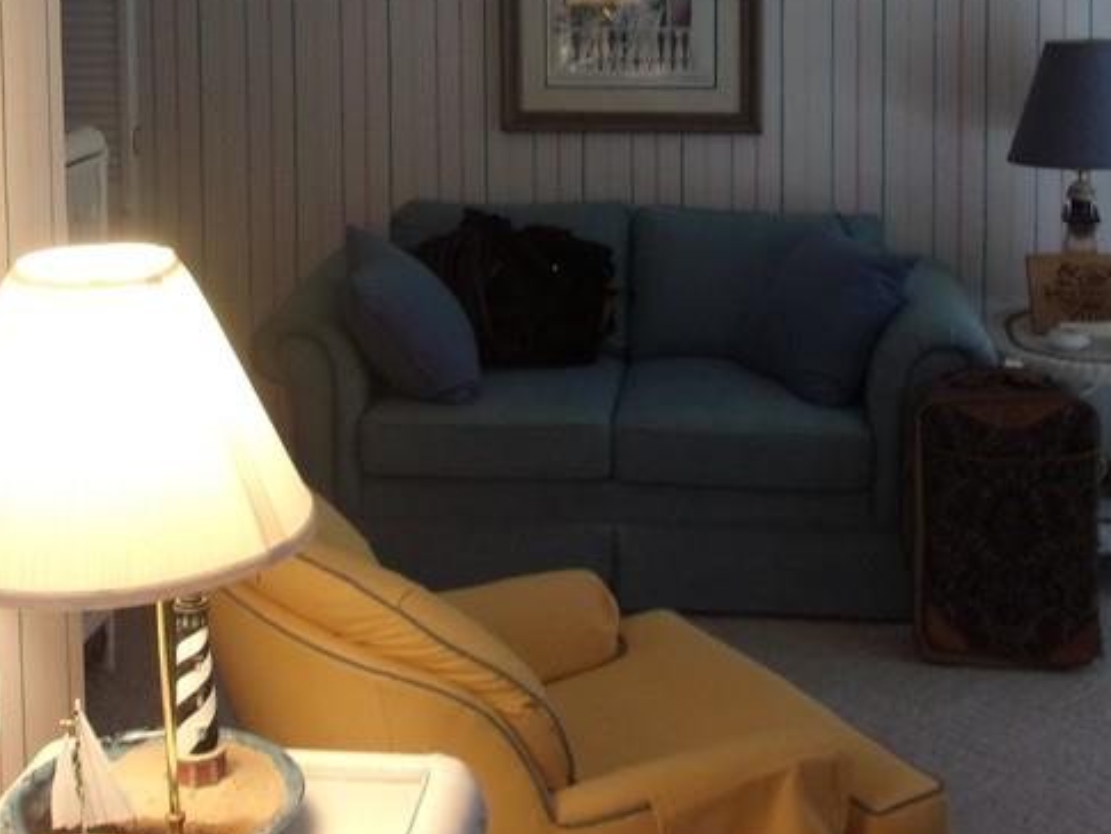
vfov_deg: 24.8
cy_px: 57
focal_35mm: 57
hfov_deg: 33.8
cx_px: 529
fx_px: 1830
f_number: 3
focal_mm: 4.9
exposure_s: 1/34
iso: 152
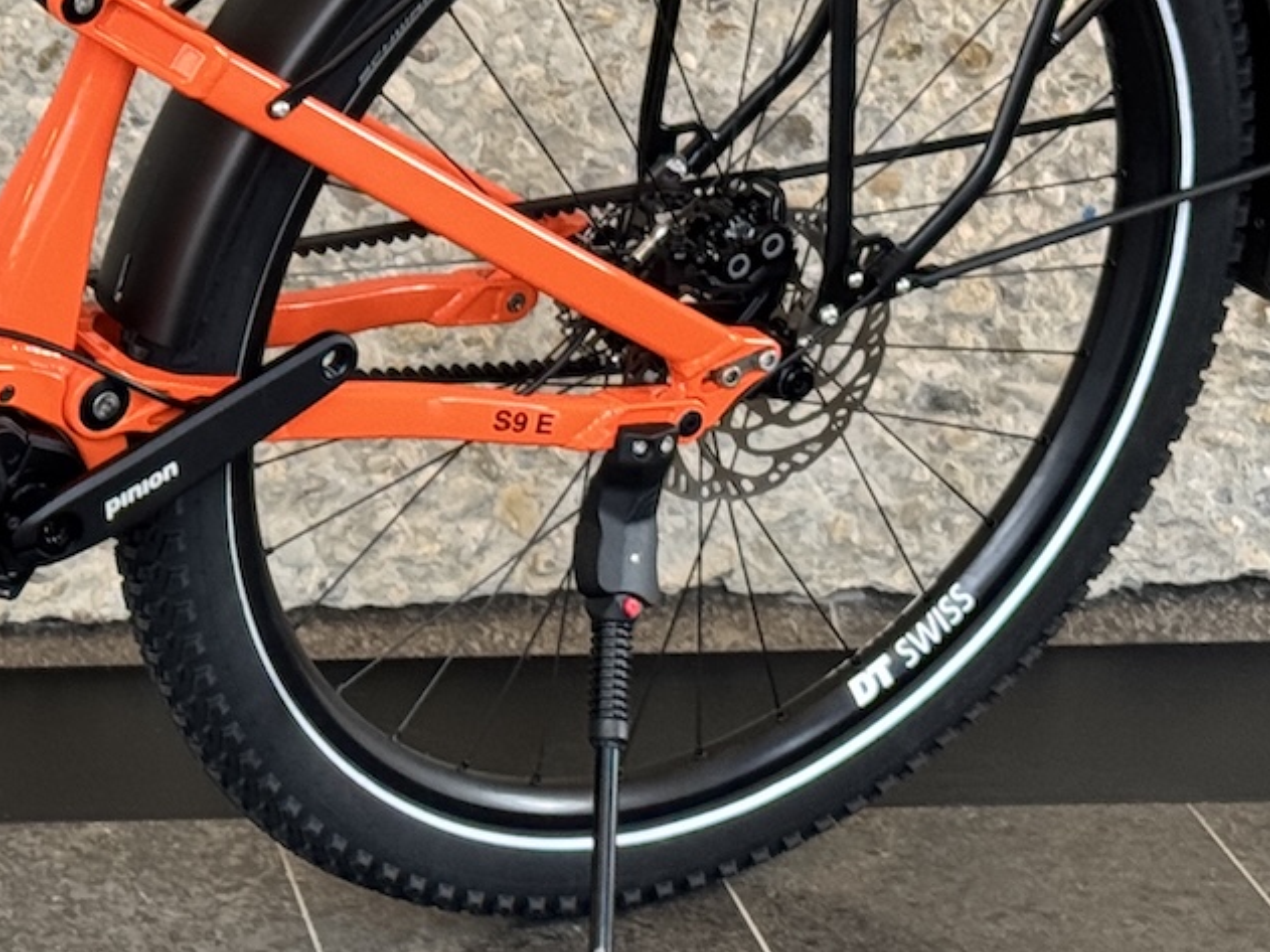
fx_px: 5355
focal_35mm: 146
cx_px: -455
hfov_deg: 13.0
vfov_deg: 10.1
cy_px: 60
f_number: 1.78
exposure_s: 1/121
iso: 64
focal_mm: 6.76
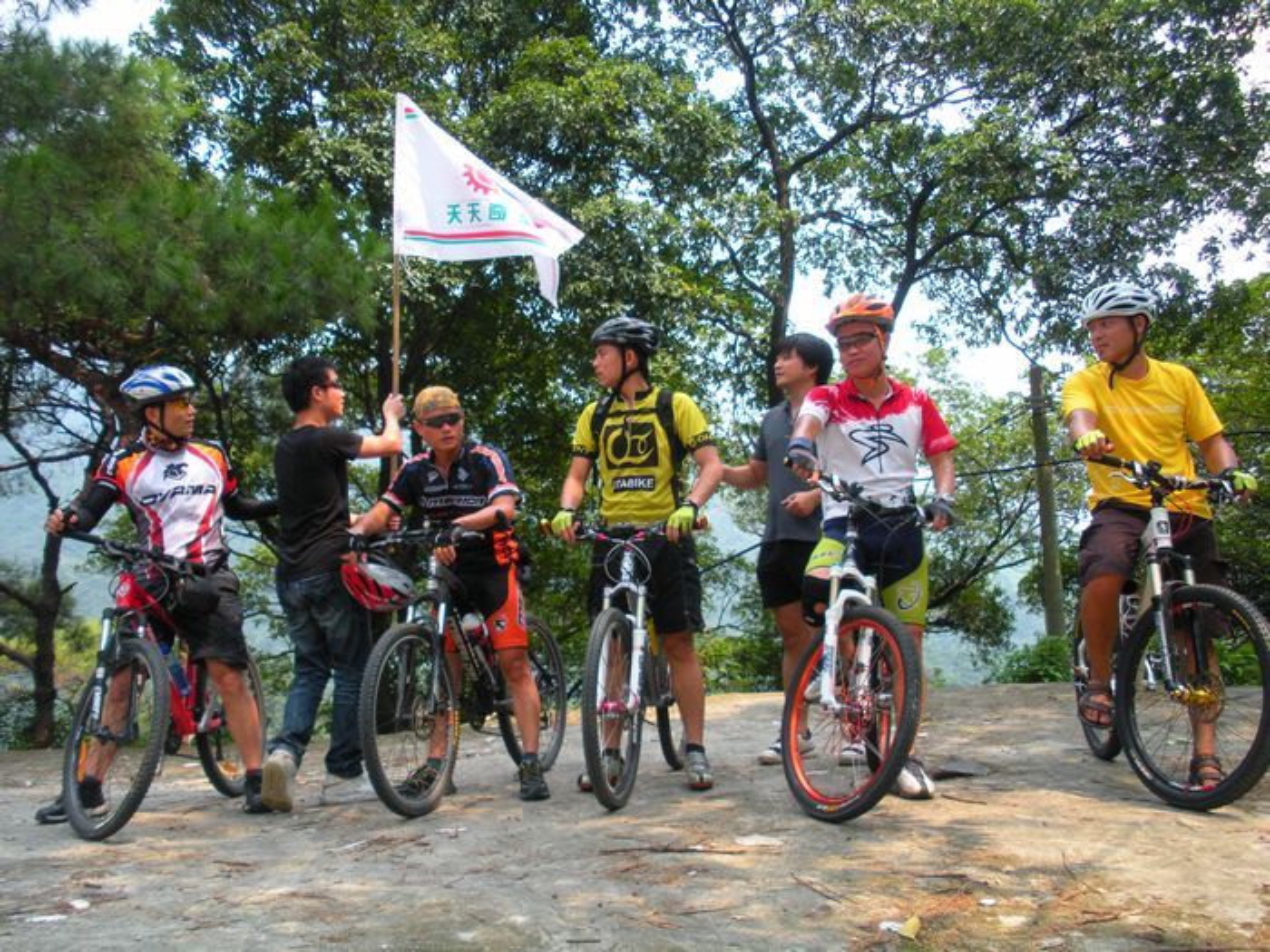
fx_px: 1321
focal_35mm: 36
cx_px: 635
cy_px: 476
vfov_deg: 39.7
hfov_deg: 51.4
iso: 100
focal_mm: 6.3
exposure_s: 1/230
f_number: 3.5
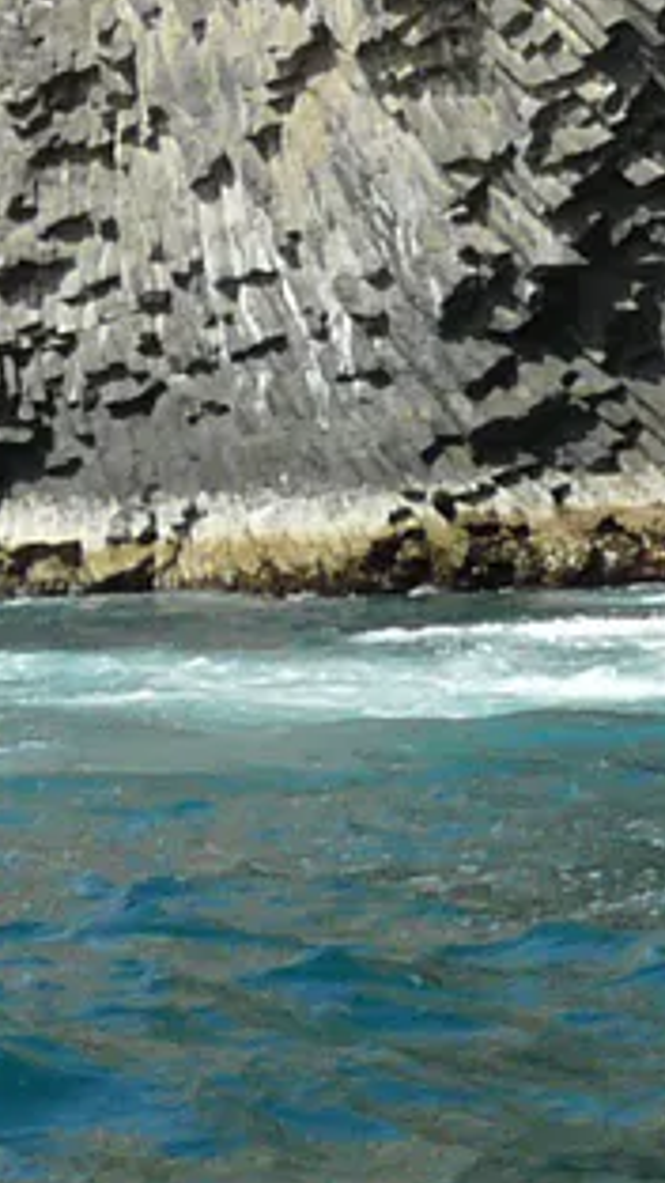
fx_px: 4892
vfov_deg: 13.5
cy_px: -174
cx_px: 1183
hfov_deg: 7.6
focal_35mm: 156
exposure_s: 1/250
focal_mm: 4.6
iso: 100
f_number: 5.6
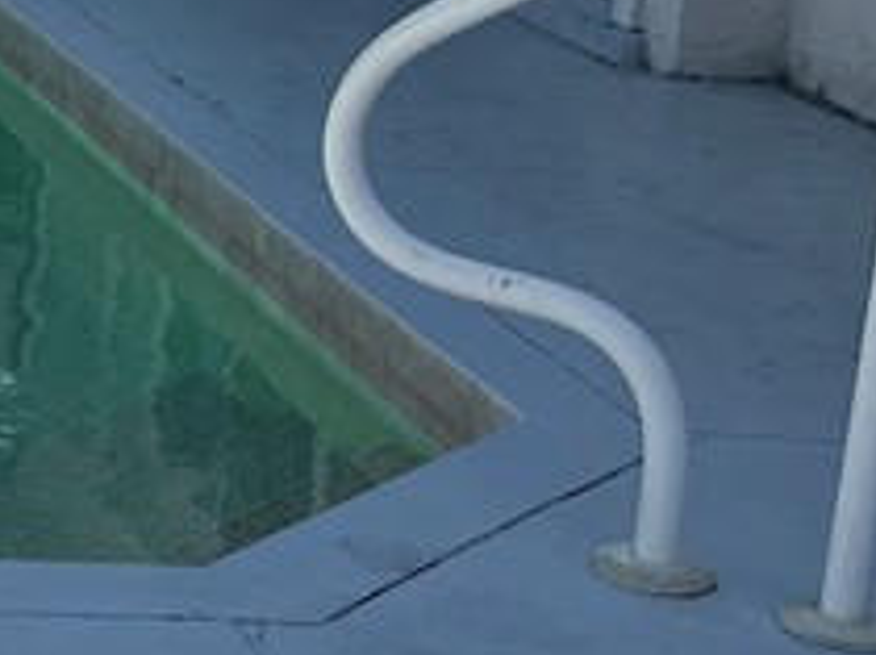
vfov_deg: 11.6
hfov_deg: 13.3
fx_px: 3210
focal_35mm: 127
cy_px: 100
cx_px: -884
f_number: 1.6
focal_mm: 5.1
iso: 50
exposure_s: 1/3413
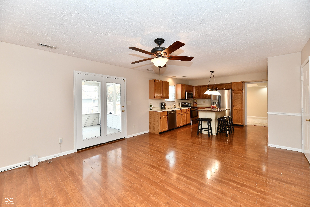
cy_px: 104
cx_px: 155
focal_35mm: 14
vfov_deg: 81.2
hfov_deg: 104.3
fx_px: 121
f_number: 6.3
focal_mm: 14
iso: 640
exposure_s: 1/80
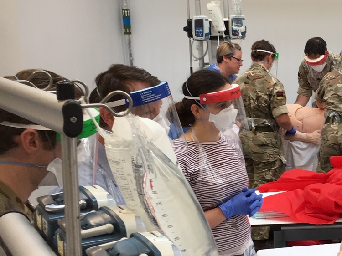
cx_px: 376
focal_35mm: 78
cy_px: 151
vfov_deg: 18.9
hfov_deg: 23.5
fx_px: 770
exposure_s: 1/33
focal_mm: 4.15
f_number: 2.2
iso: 32
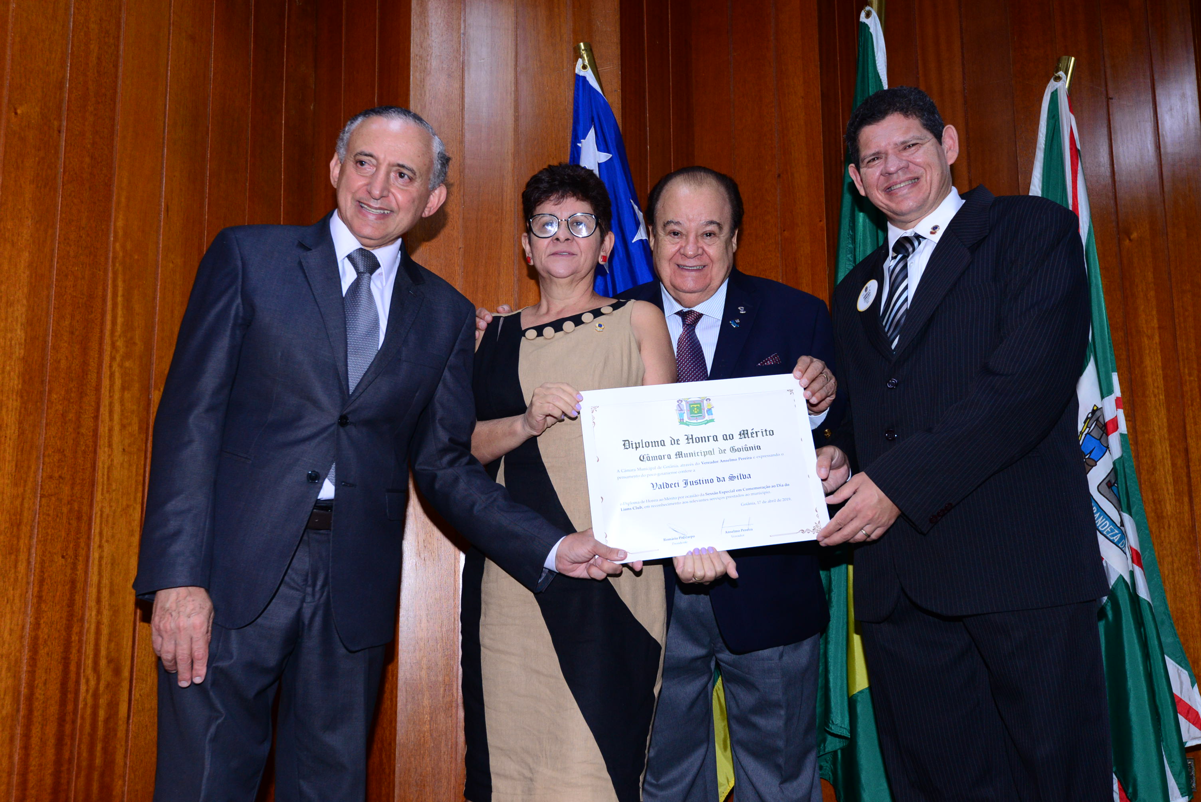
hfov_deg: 54.4
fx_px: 1168
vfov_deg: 37.9
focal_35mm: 35
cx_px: 600
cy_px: 401
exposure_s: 1/125
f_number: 5.6
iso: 1600
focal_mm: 35
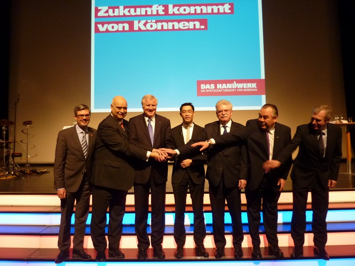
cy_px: 133
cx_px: 178
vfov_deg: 54.9
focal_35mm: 25
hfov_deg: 69.4
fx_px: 256
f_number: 3.3
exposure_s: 1/25
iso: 400
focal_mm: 4.1
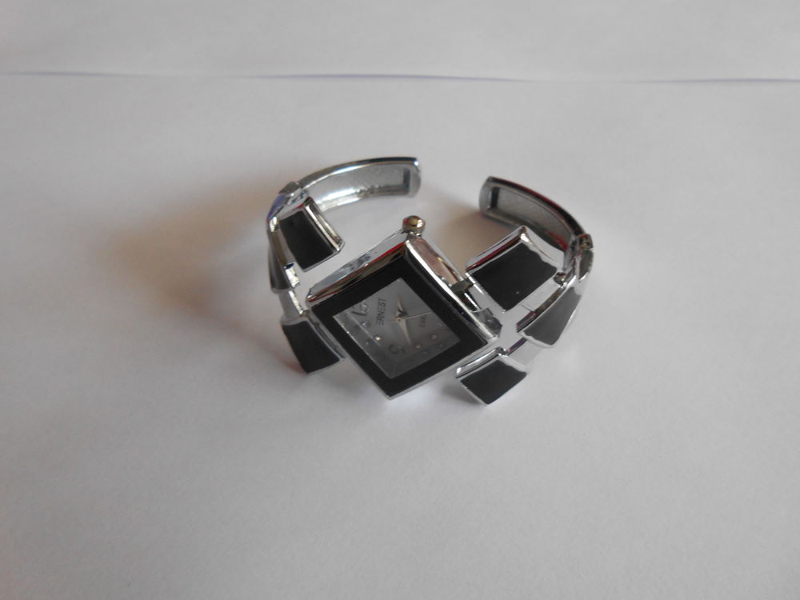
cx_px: 400
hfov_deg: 67.3
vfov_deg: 53.1
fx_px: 601
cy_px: 300
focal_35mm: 26
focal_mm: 4.6
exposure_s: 1/30
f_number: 3.5
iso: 220
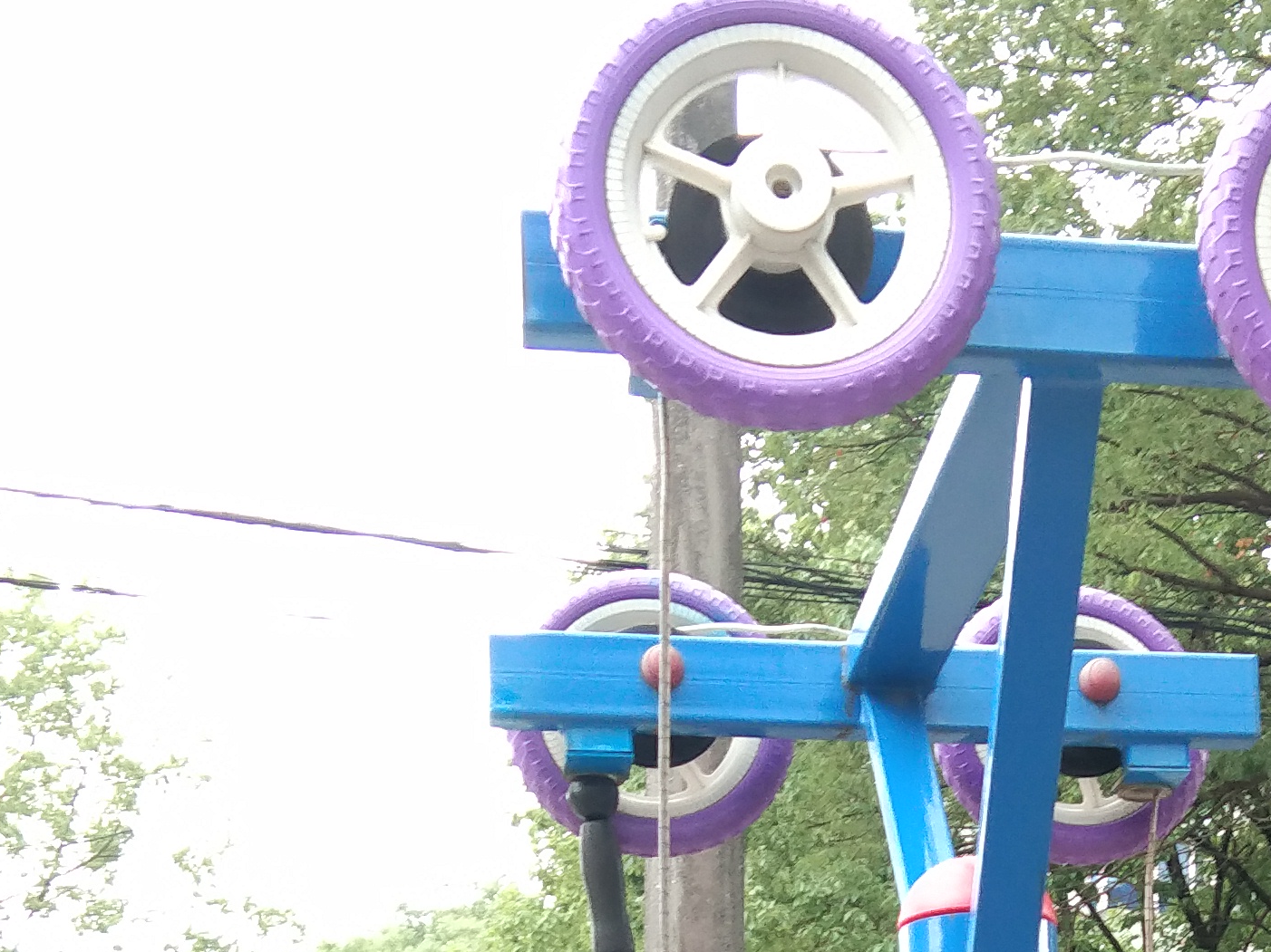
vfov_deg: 15.0
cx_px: 1076
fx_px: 3377
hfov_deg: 21.0
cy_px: 1370
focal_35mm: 92
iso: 125
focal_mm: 3.69
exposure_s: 1/50
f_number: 2.2
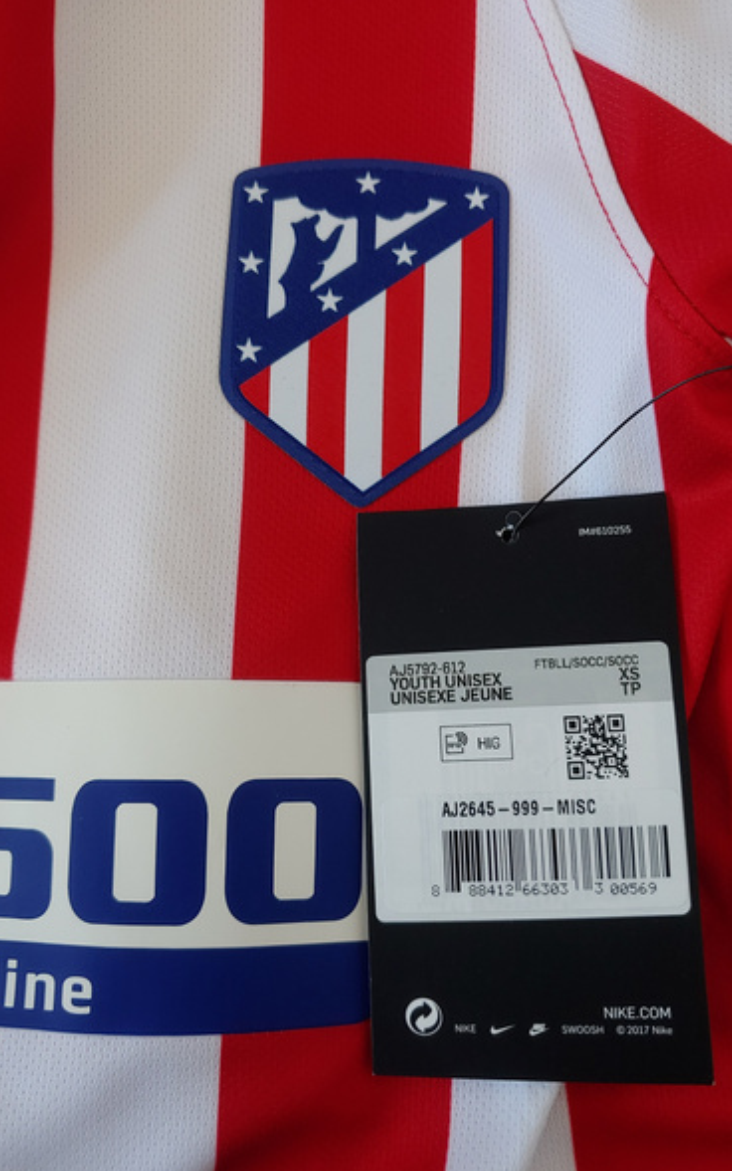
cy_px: 588
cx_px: 374
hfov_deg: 46.0
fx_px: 862
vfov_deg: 68.4
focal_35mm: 27
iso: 150
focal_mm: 4.23
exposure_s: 1/100
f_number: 1.5
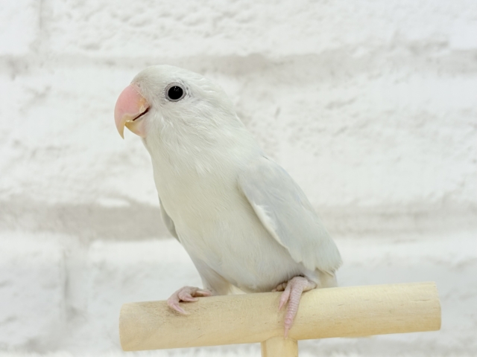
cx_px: 238
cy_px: 178
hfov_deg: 36.8
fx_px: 717
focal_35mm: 52
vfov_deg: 28.0
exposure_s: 1/50
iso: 32
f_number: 1.6
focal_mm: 5.96
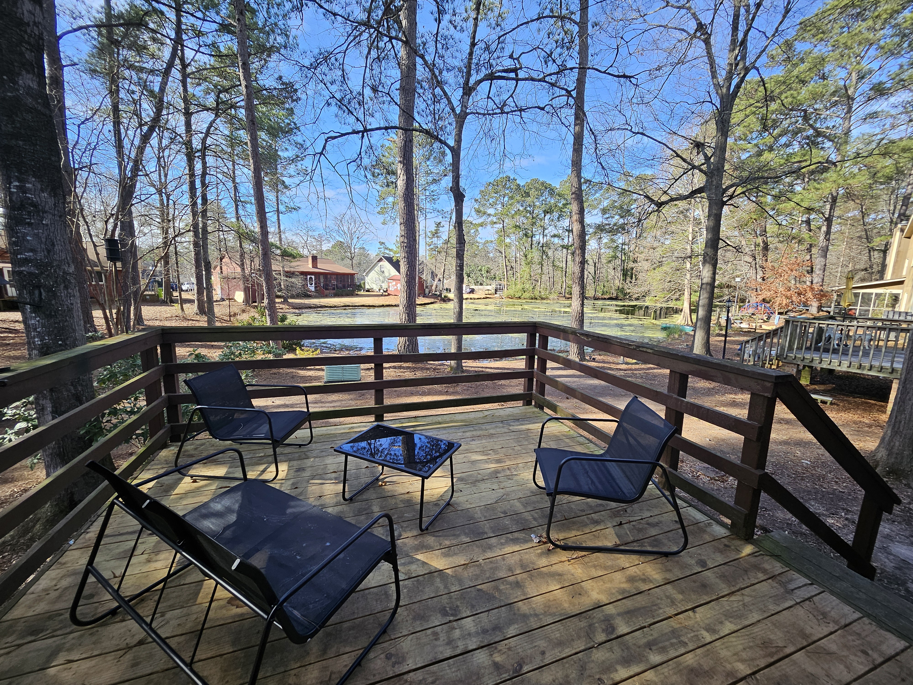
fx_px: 343
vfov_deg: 89.9
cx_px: 456
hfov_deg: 106.2
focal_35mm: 13
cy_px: 342
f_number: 2.2
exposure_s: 1/197
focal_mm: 1.7
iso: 32
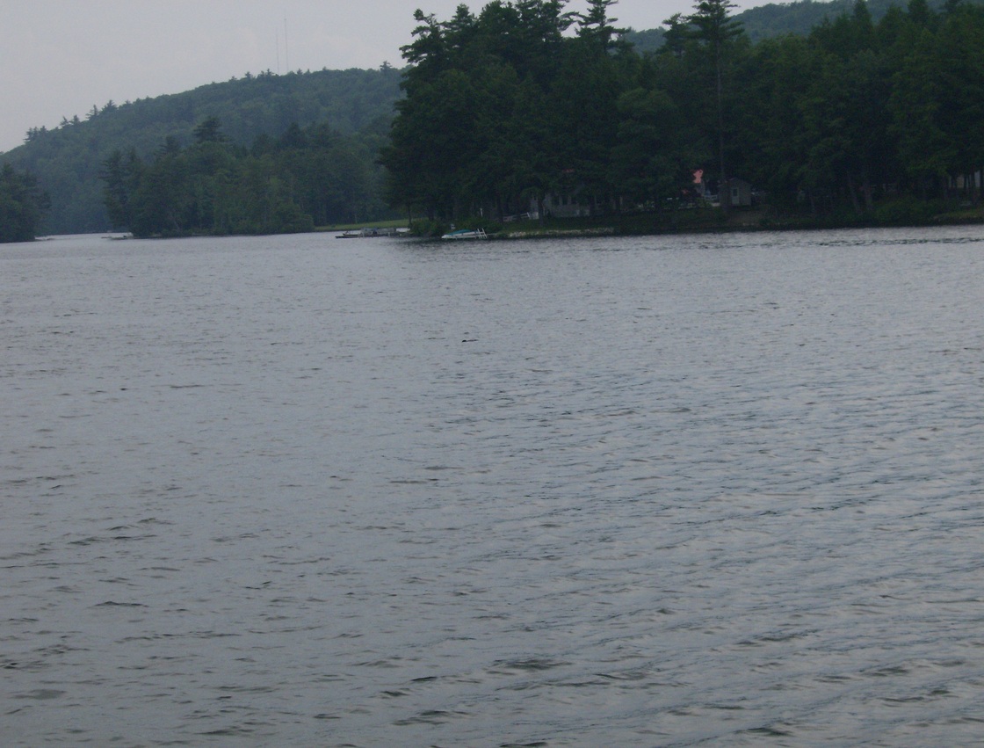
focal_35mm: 109
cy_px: 374
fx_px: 3113
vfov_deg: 13.7
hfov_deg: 18.0
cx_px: 492
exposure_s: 1/298
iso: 100
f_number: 7.8
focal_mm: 18
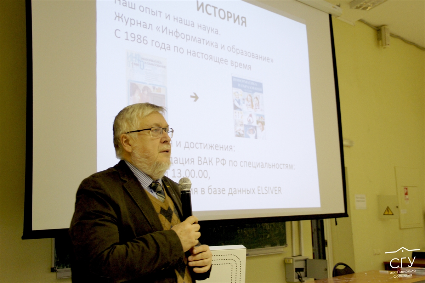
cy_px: 142
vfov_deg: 29.8
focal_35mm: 45
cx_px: 212
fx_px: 531
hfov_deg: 43.6
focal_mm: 30
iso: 1250
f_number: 4.5
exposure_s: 1/50
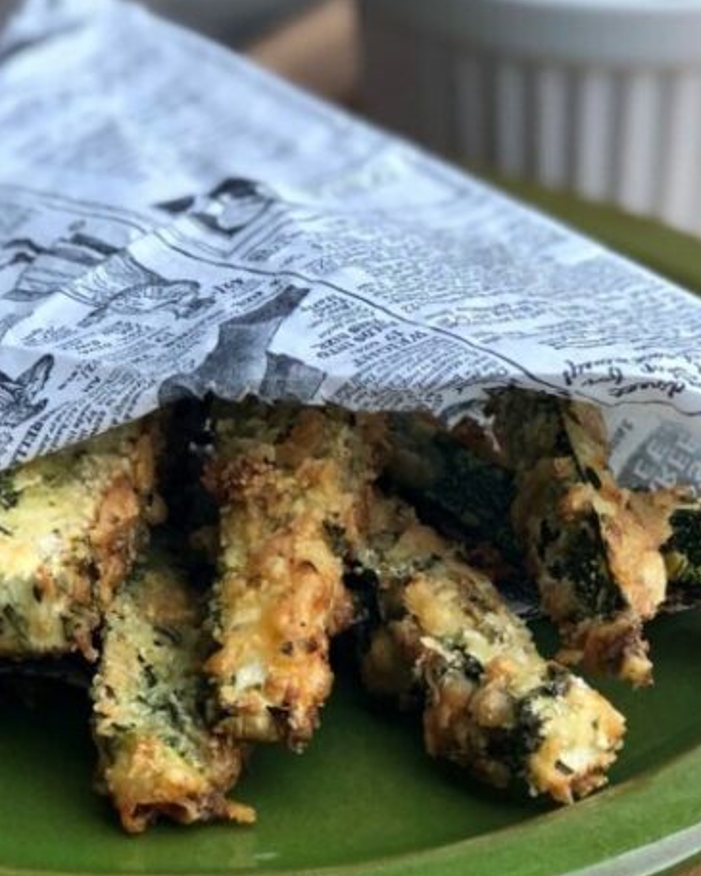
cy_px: 457
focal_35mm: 125
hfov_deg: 12.3
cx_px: 507
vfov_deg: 15.4
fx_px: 3241
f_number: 2.8
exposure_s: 1/60
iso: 25
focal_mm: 6.6
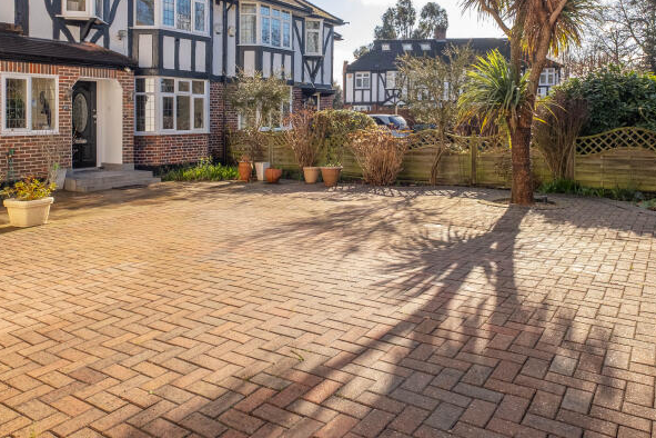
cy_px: 133
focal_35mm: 26
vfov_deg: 48.4
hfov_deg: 69.4
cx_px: 325
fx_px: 474
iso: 400
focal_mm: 10
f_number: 6.4
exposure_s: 1/400
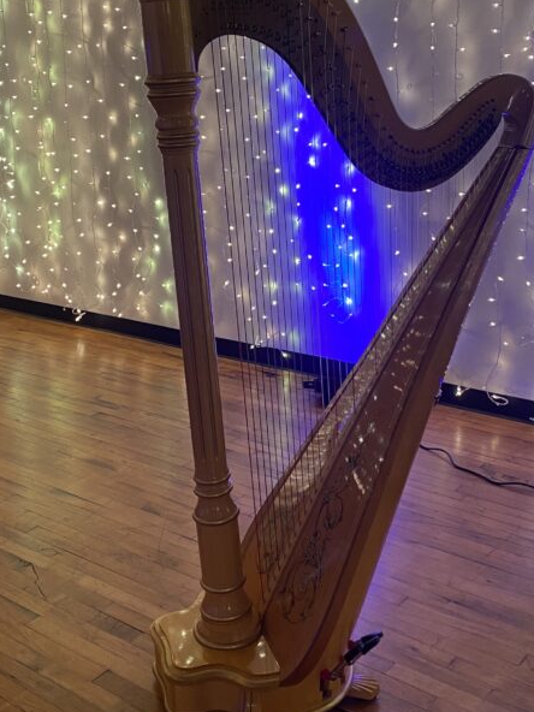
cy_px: 266
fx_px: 926
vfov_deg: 41.8
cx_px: 247
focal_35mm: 45
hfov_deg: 32.2
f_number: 1.8
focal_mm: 4.25
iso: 160
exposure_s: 1/60
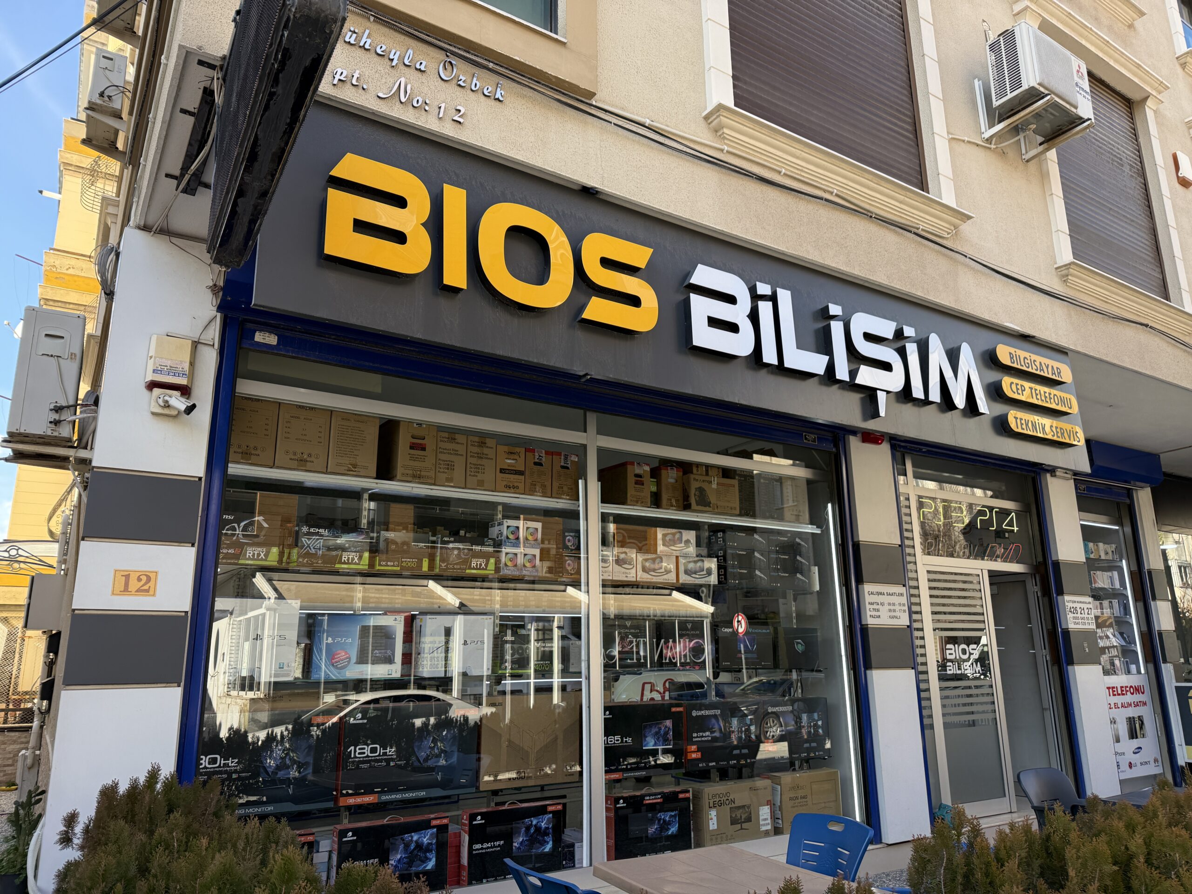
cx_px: 596
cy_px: 447
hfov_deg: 71.6
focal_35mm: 24
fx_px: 826
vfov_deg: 56.8
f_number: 1.78
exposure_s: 1/943
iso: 100
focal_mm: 6.76
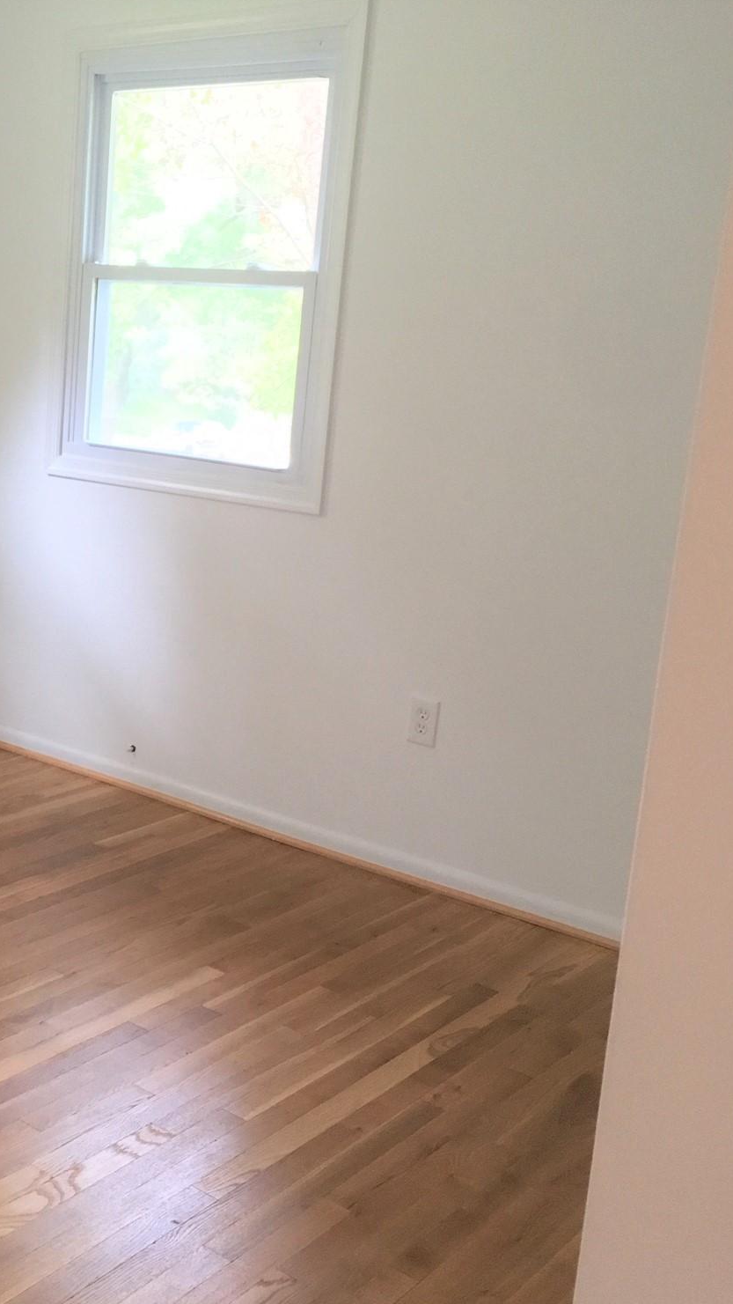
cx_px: 81
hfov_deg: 26.8
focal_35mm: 43
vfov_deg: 47.4
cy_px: 659
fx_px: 1486
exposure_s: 1/24
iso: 200
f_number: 2.2
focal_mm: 4.15
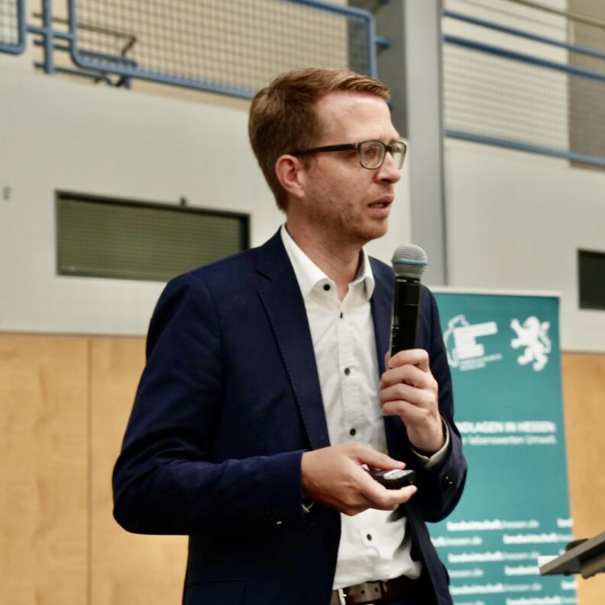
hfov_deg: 19.3
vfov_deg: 19.3
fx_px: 1780
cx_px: 373
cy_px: 302
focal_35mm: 90
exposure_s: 1/160
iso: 1000
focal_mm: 70
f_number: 7.1
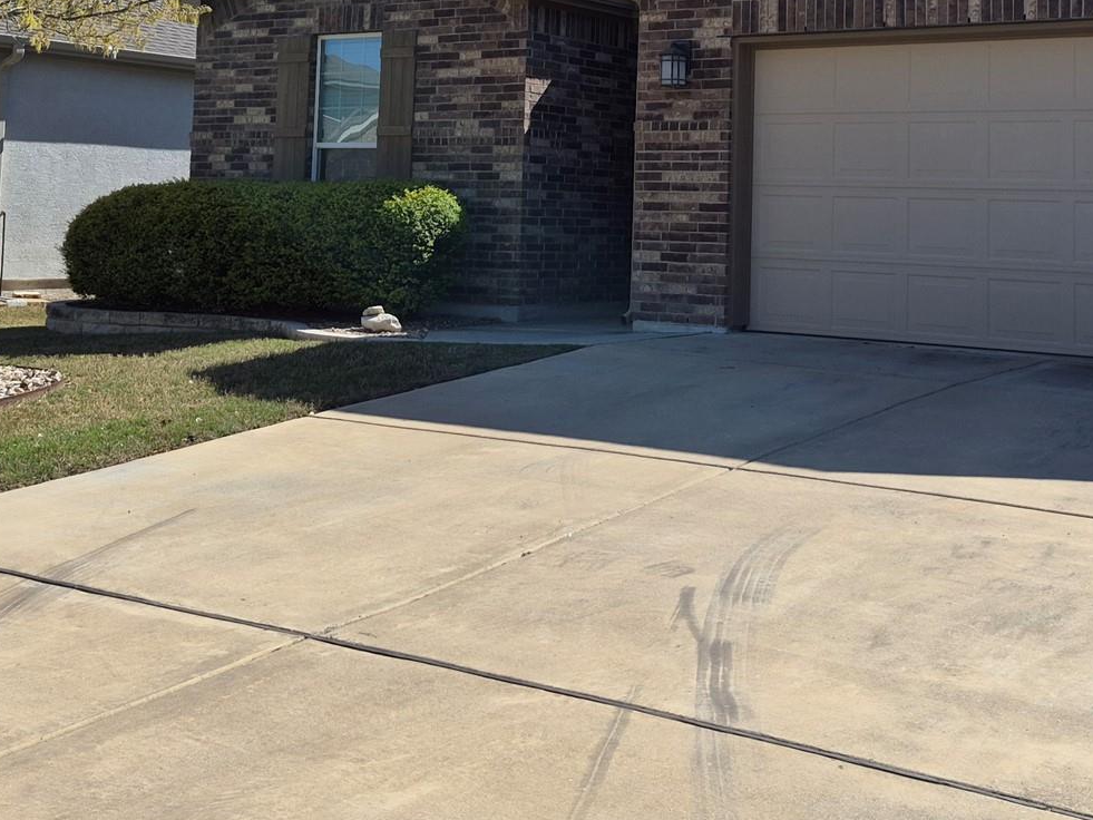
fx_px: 1516
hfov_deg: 39.4
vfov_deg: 29.0
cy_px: 80
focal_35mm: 48
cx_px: 680
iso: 80
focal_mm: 5.4
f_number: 1.8
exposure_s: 1/6656
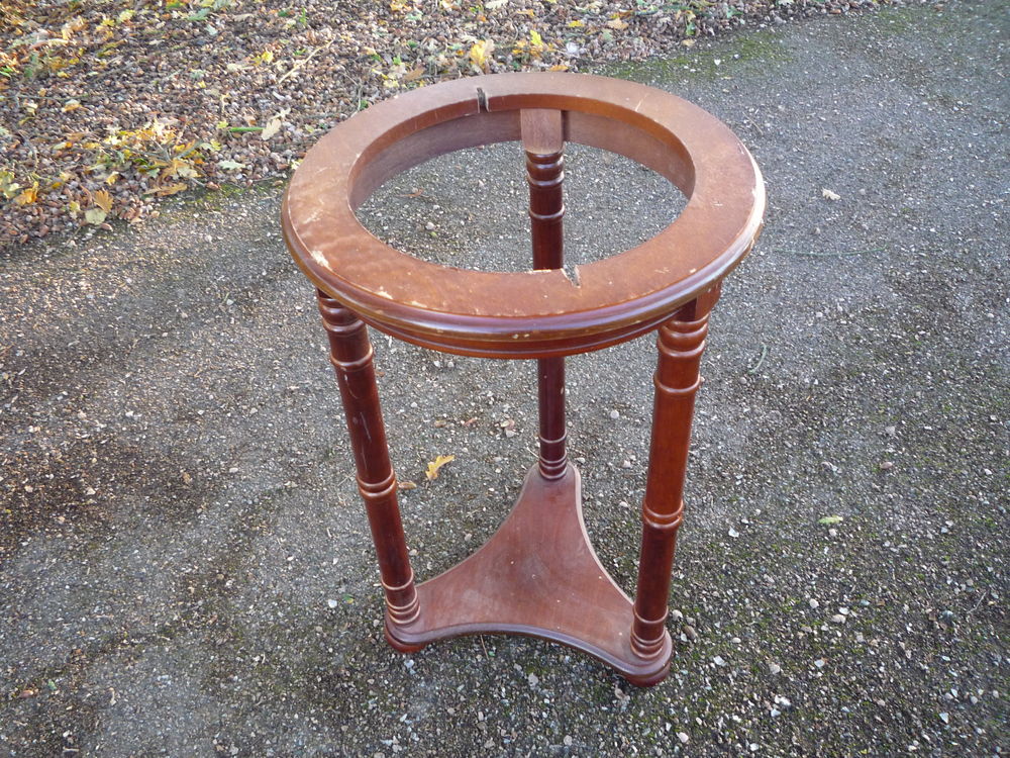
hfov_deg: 60.0
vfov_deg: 46.8
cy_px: 379
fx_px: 875
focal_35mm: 30
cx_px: 505
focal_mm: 5.2
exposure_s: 1/30
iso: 160
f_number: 3.3
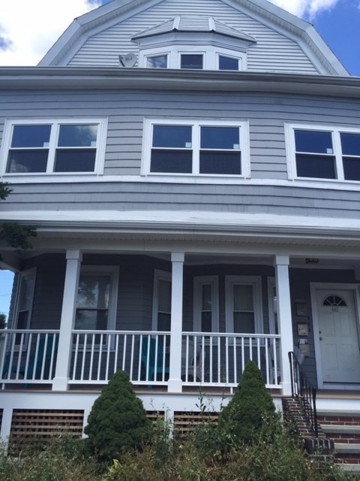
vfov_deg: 61.7
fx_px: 402
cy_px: 240
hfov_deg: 48.2
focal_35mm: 29
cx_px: 180
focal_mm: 4.15
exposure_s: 1/1099
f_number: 2.2
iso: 32
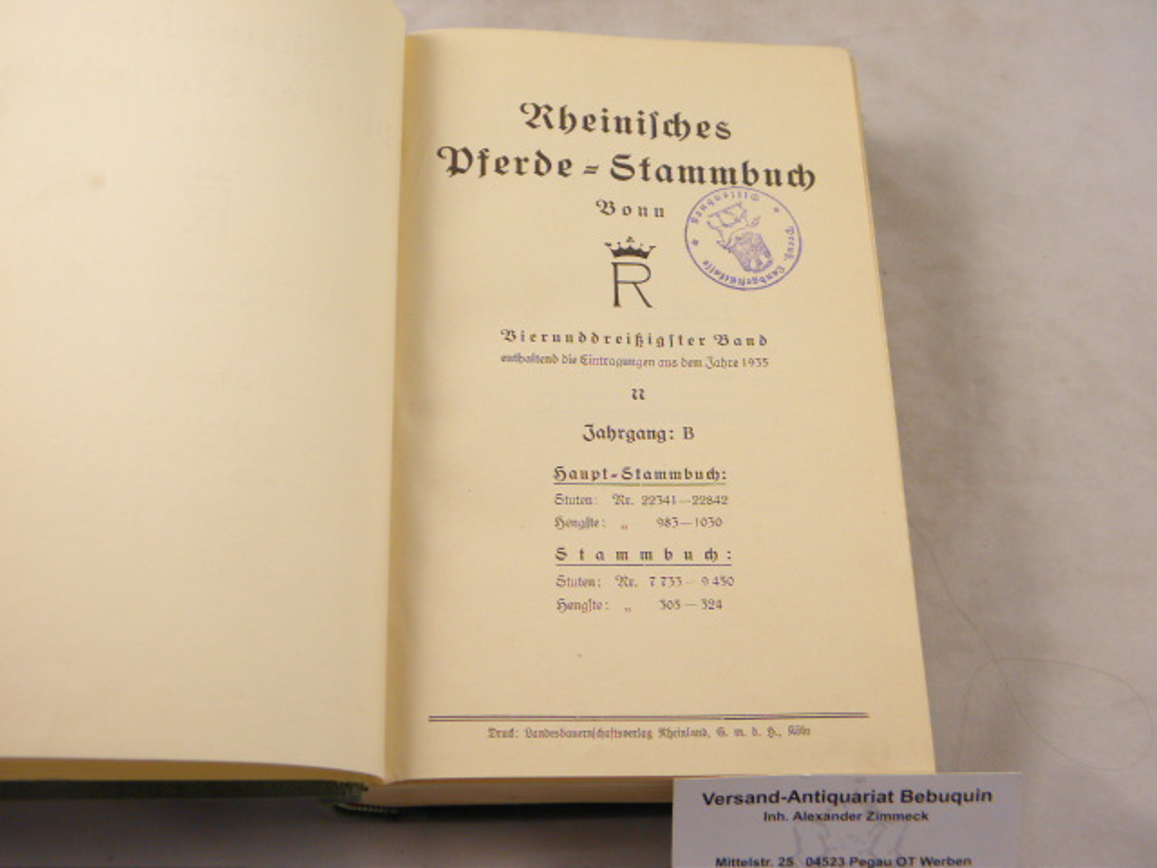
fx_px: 1471
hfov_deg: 42.9
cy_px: 434
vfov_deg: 32.9
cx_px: 578
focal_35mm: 44
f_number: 3.9
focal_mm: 7.9
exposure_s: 1/50
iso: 100
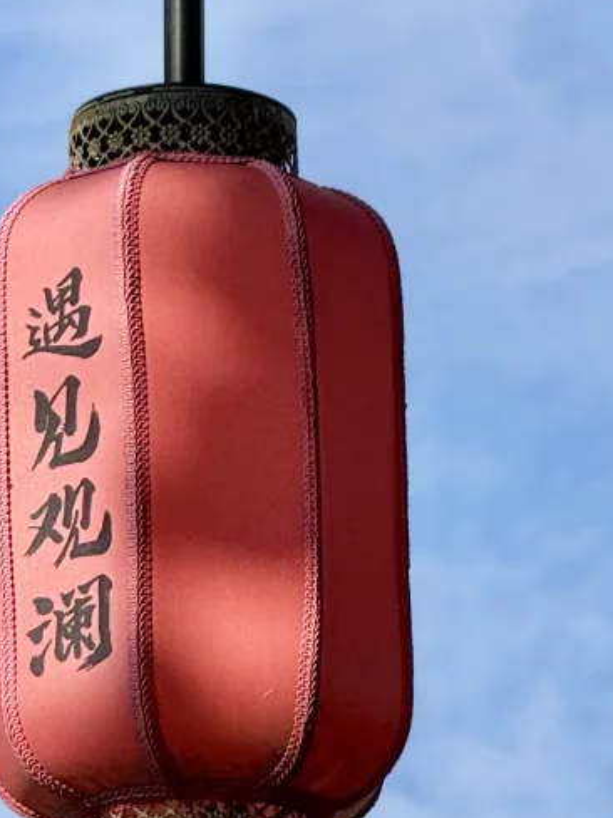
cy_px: 840
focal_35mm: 354
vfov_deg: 5.6
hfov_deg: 4.2
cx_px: -129
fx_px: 8358
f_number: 2.8
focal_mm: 15.66
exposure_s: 1/1730
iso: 50
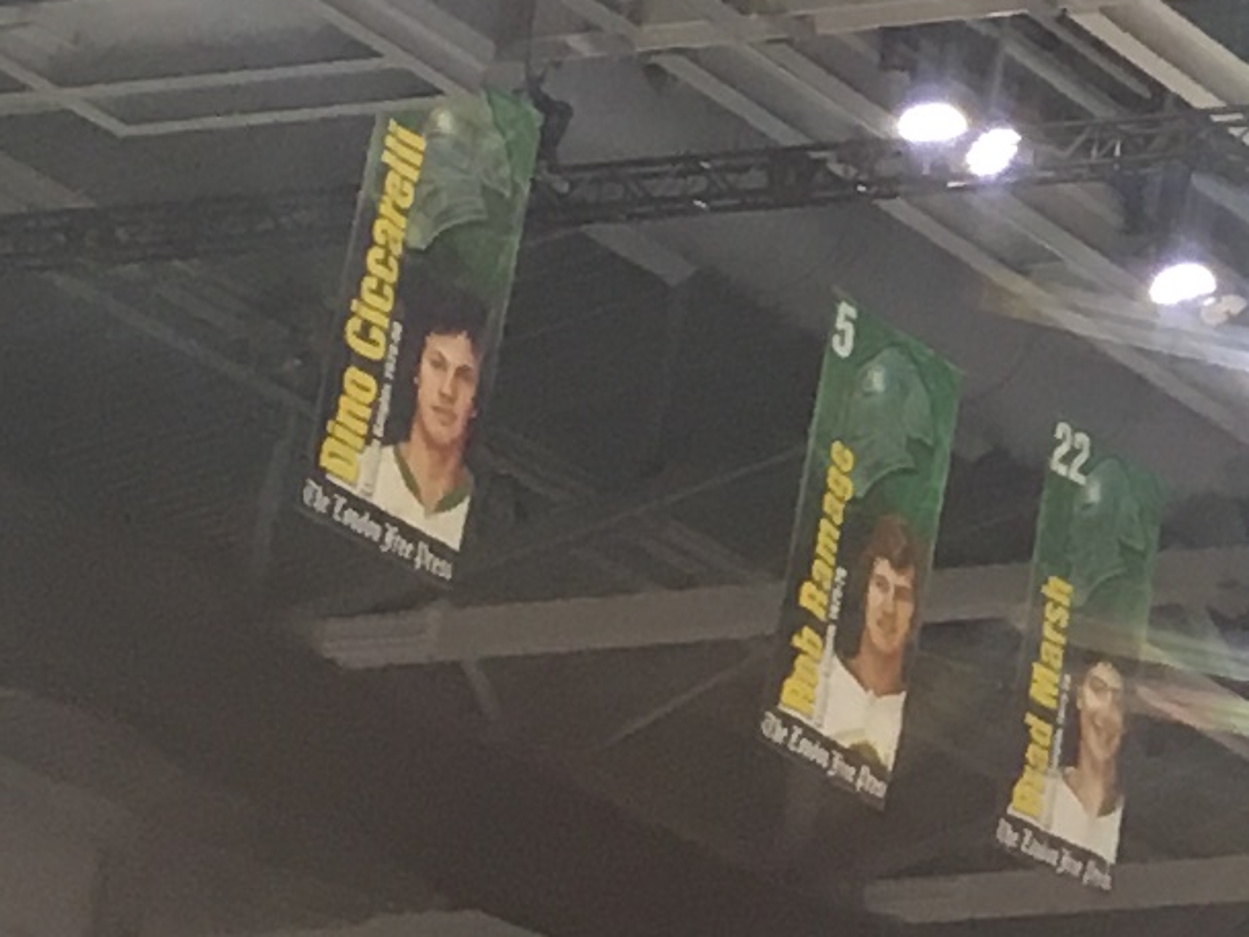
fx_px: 6929
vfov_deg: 7.7
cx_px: 2984
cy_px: -277
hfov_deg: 9.2
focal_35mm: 192
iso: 50
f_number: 2.2
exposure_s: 1/30
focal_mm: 4.15
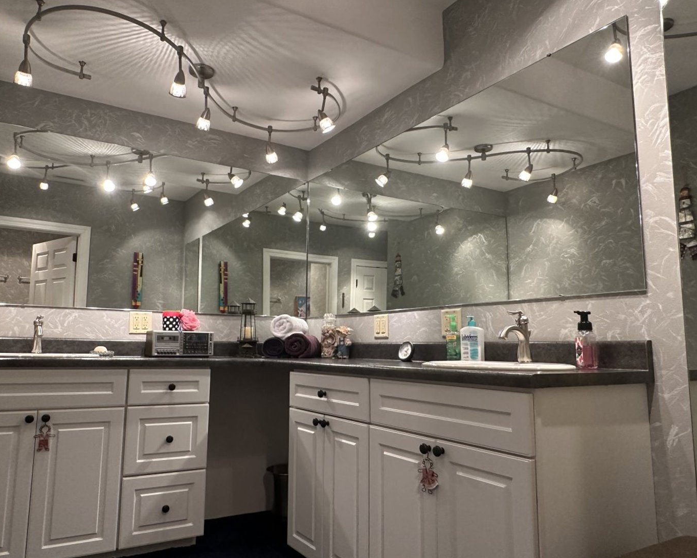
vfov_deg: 54.9
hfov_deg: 65.9
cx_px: 315
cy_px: 273
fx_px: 536
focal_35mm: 26
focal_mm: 2.22
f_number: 2.2
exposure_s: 1/60
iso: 200
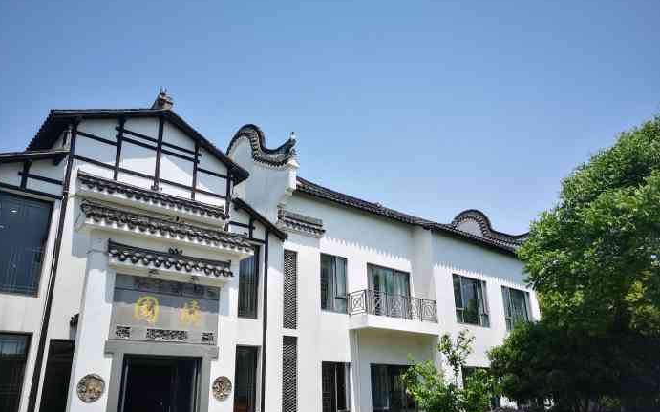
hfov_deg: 64.6
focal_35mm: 29
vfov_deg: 43.1
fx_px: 522
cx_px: 329
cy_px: 229
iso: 50
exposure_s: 1/2000
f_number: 1.8
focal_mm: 5.58
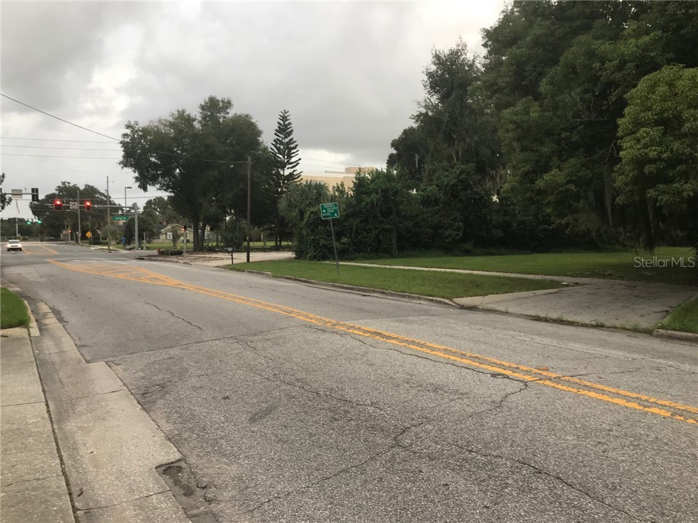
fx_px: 565
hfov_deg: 63.4
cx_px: 349
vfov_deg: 49.7
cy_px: 262
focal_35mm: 28
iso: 25
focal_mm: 3.99
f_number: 1.8
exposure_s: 1/120
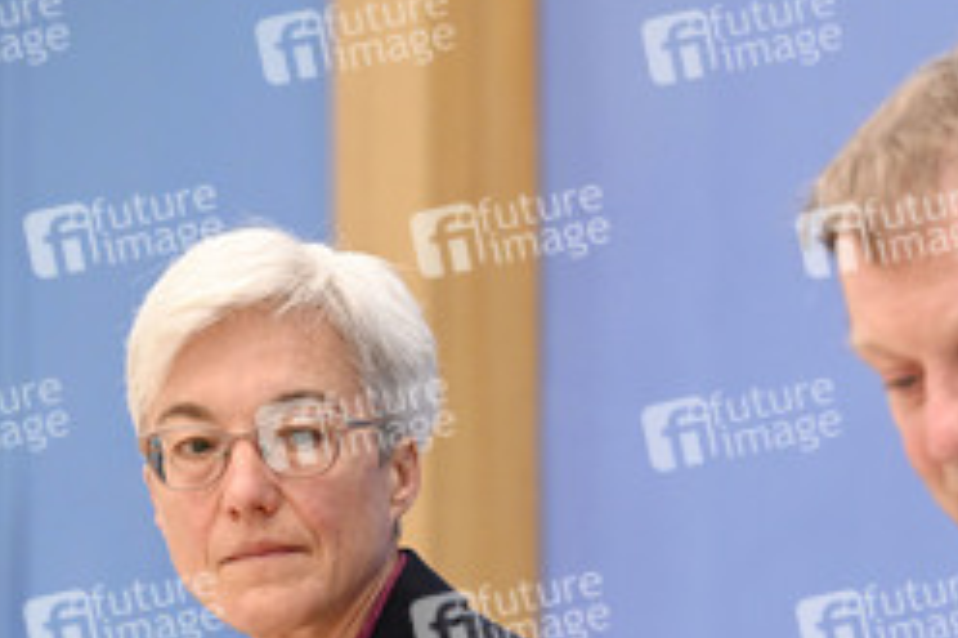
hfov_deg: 8.4
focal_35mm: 246
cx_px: 794
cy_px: 522
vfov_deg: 5.6
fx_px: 6542
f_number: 5
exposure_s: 1/400
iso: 3200
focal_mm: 135
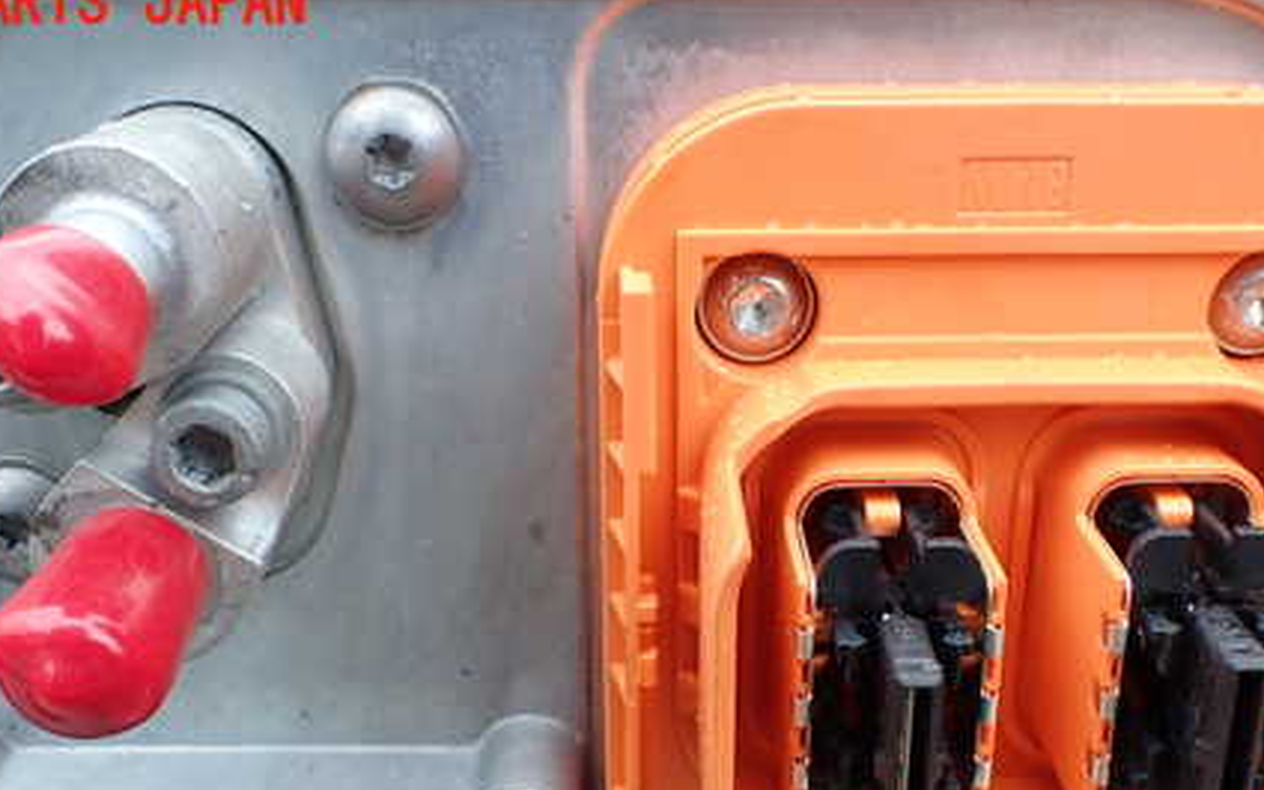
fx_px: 1550
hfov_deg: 44.4
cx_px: 659
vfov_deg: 28.0
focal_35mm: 45
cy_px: 638
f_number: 3.2
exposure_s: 1/250
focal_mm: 5.4
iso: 100
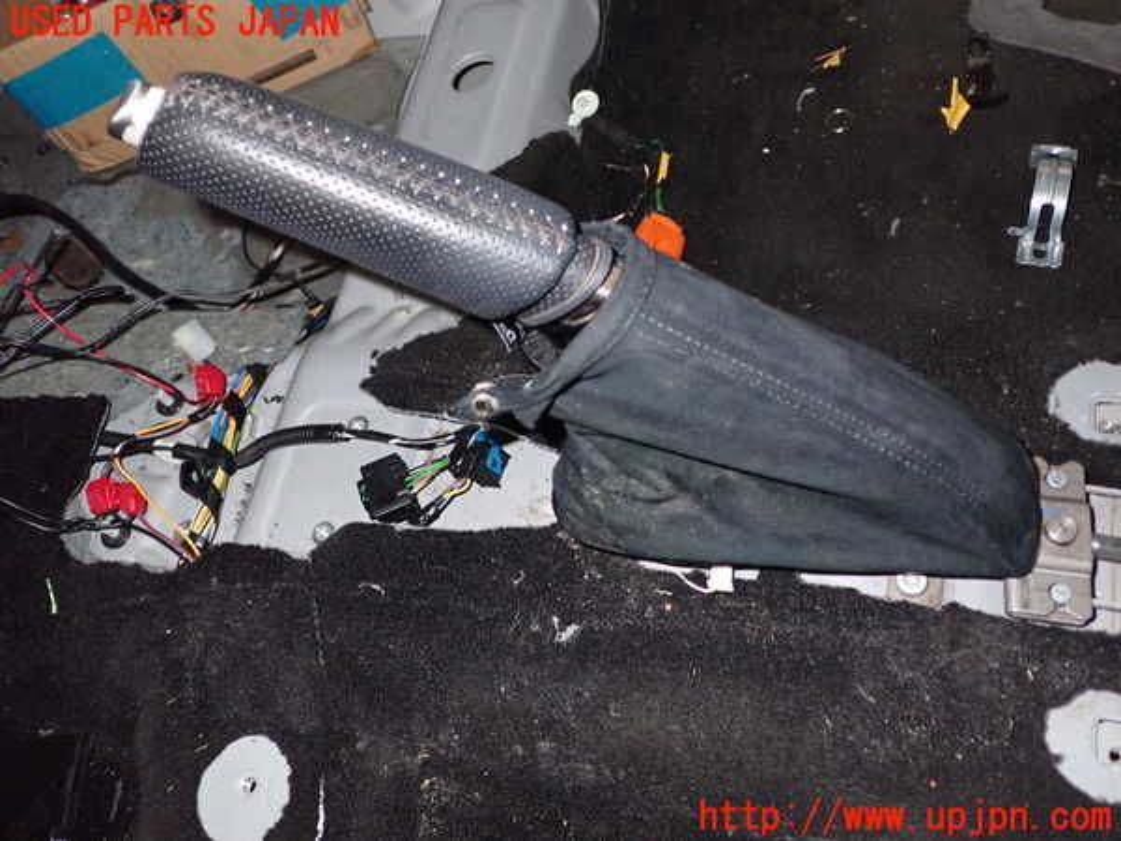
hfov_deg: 56.8
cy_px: 420
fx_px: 1036
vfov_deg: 44.2
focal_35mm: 32
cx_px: 560
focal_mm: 5.79
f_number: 7.1
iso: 800
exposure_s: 1/30
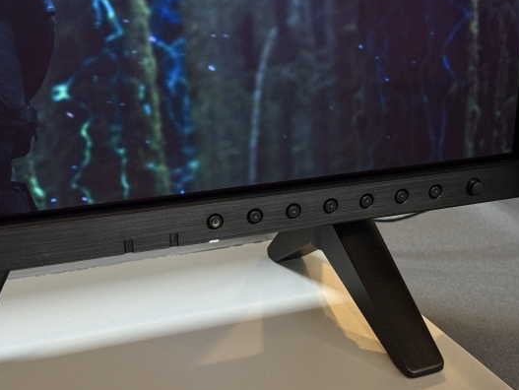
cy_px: 240
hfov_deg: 31.5
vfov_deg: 24.0
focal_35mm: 61
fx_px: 915
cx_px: 326
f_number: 1.78
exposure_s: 1/40
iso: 400
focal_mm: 6.76
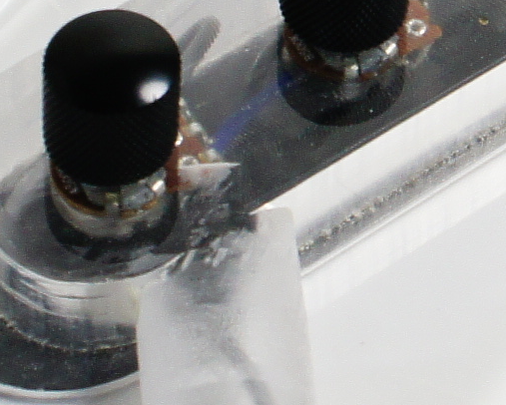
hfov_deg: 7.9
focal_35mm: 241
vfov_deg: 6.3
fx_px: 3611
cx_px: 691
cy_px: -234
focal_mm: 26
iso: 400
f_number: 8
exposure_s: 1/30
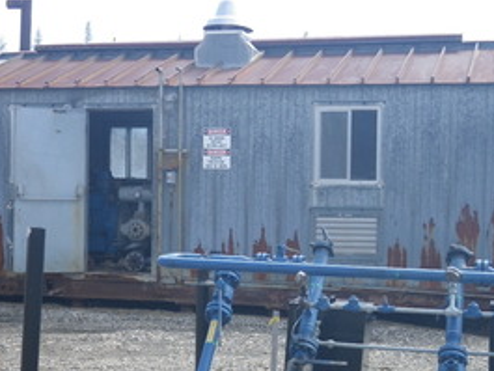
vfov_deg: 19.1
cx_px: 192
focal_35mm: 77
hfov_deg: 25.3
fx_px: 1099
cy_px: 220
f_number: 4.4
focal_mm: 9.1
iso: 80
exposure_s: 1/250
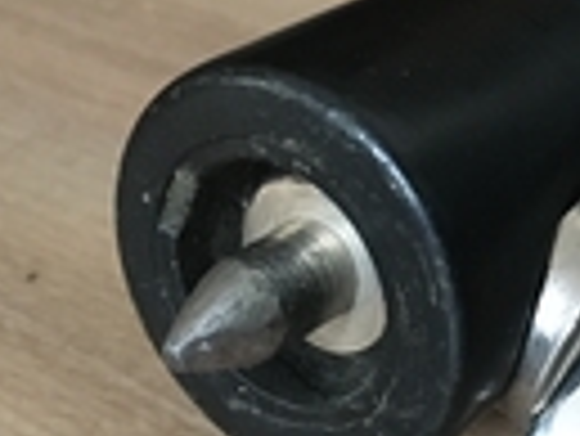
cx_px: 652
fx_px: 1509
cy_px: 94
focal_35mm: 90
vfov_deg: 16.3
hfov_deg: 20.6
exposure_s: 1/17
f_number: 2.2
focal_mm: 4.15
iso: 640
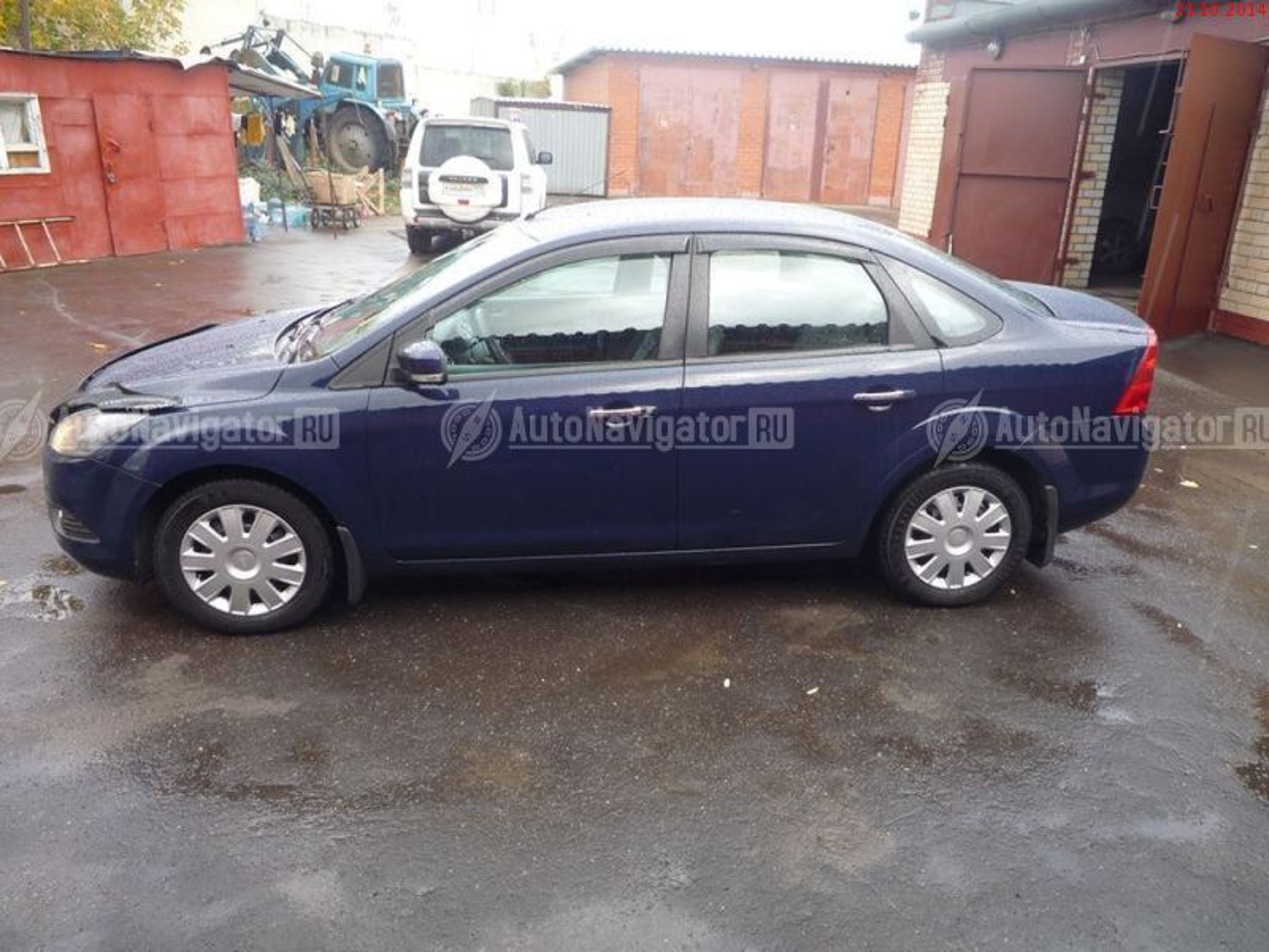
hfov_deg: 69.4
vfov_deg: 54.9
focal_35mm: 25
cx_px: 634
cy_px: 476
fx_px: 916
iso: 100
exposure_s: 1/60
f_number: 2.8
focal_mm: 4.4
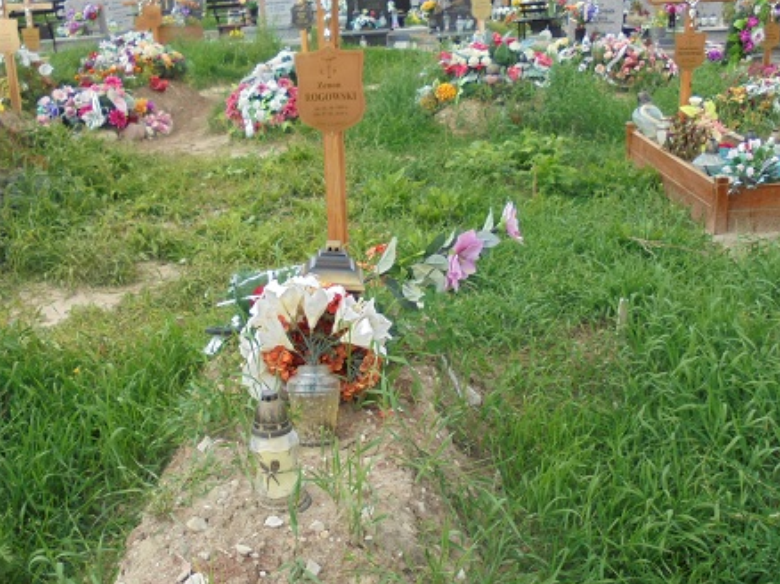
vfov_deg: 37.7
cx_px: 331
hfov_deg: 48.8
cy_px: 312
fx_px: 856
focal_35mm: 38
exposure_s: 1/500
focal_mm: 4.6
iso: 100
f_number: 3.5
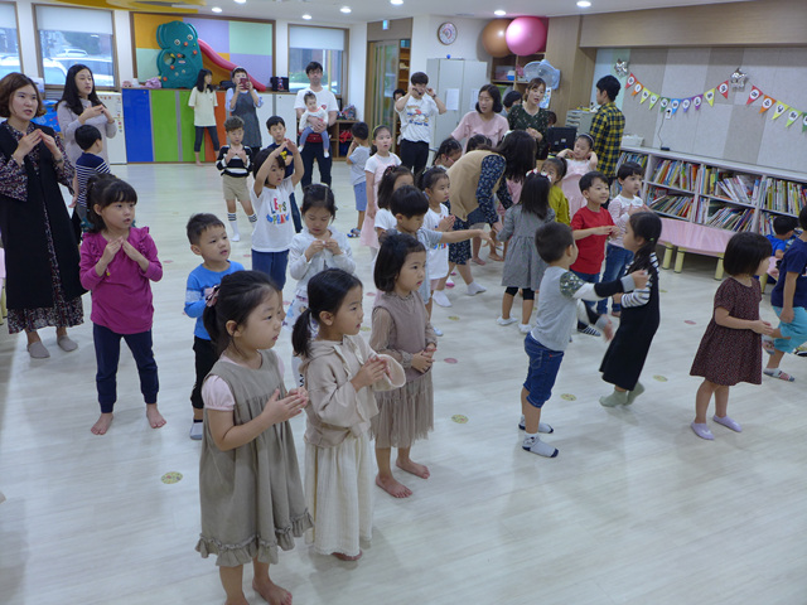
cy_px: 302
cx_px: 404
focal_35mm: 28
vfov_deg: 49.7
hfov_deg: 63.4
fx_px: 653
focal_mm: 5.5
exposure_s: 1/60
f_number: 1.5
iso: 100
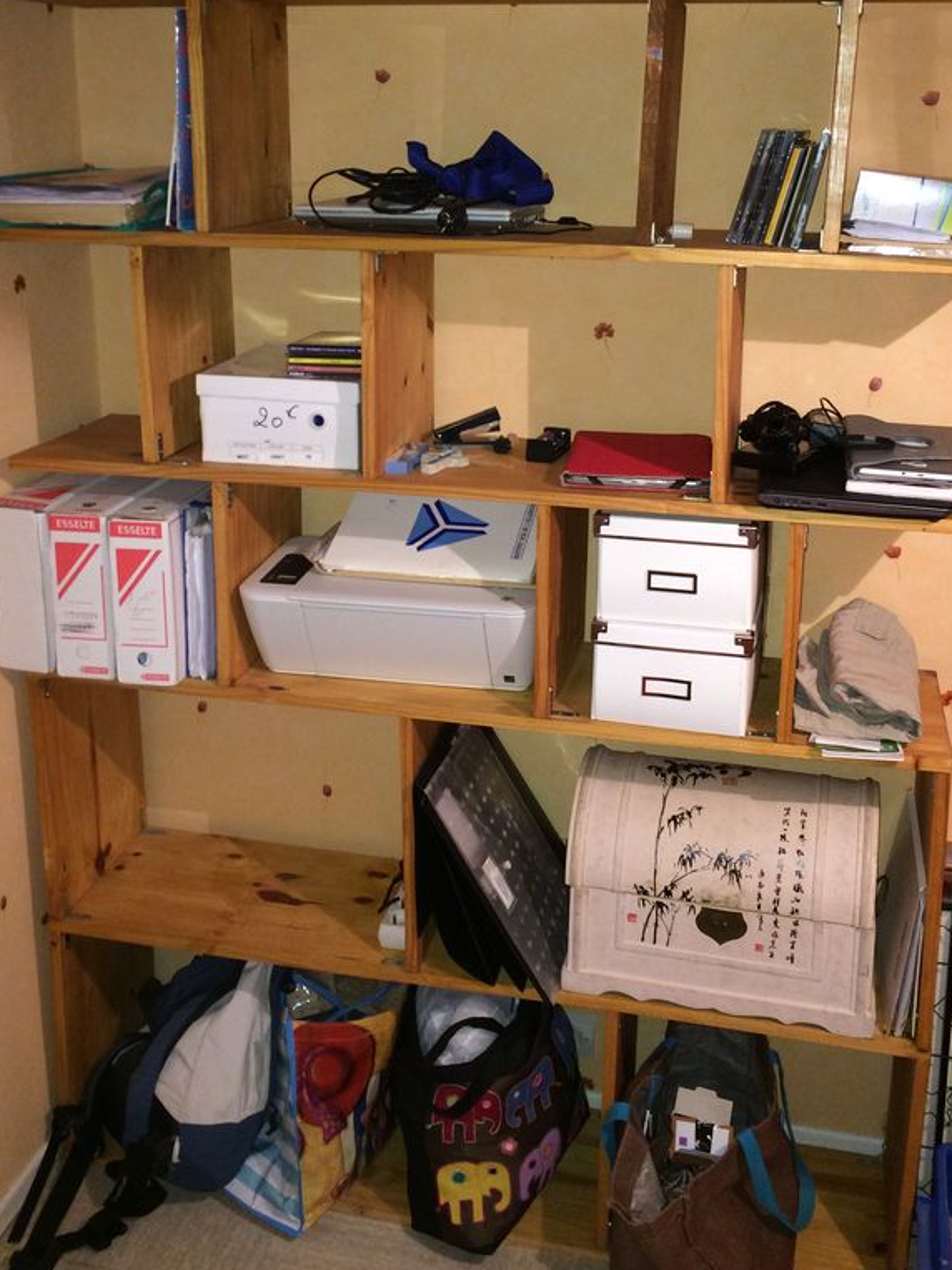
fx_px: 1394
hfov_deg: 37.7
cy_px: 476
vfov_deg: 48.5
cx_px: 494
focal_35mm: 38
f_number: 2.2
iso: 160
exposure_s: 1/17
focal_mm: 4.15
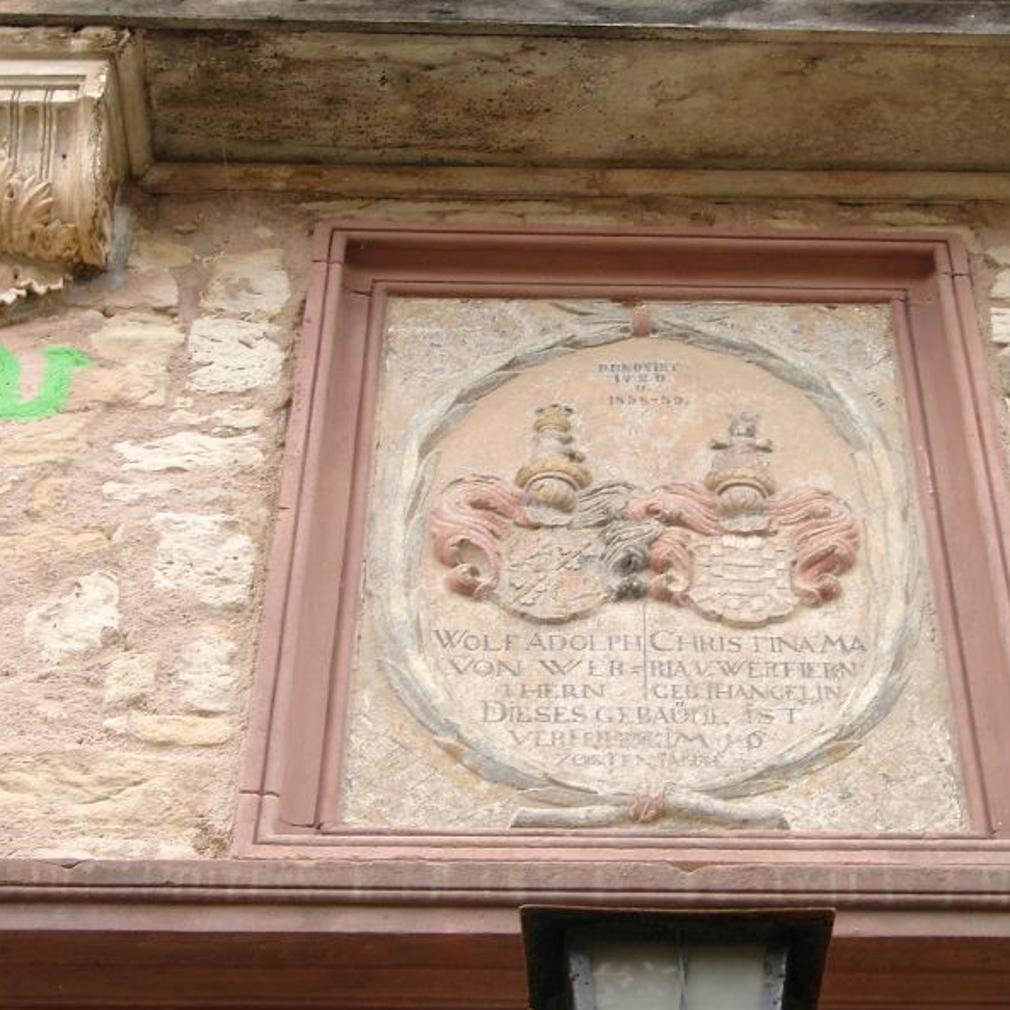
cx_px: 647
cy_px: 501
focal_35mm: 87
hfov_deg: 19.9
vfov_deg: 19.9
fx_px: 2872
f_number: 2.8
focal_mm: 15.12
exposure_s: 1/67.6
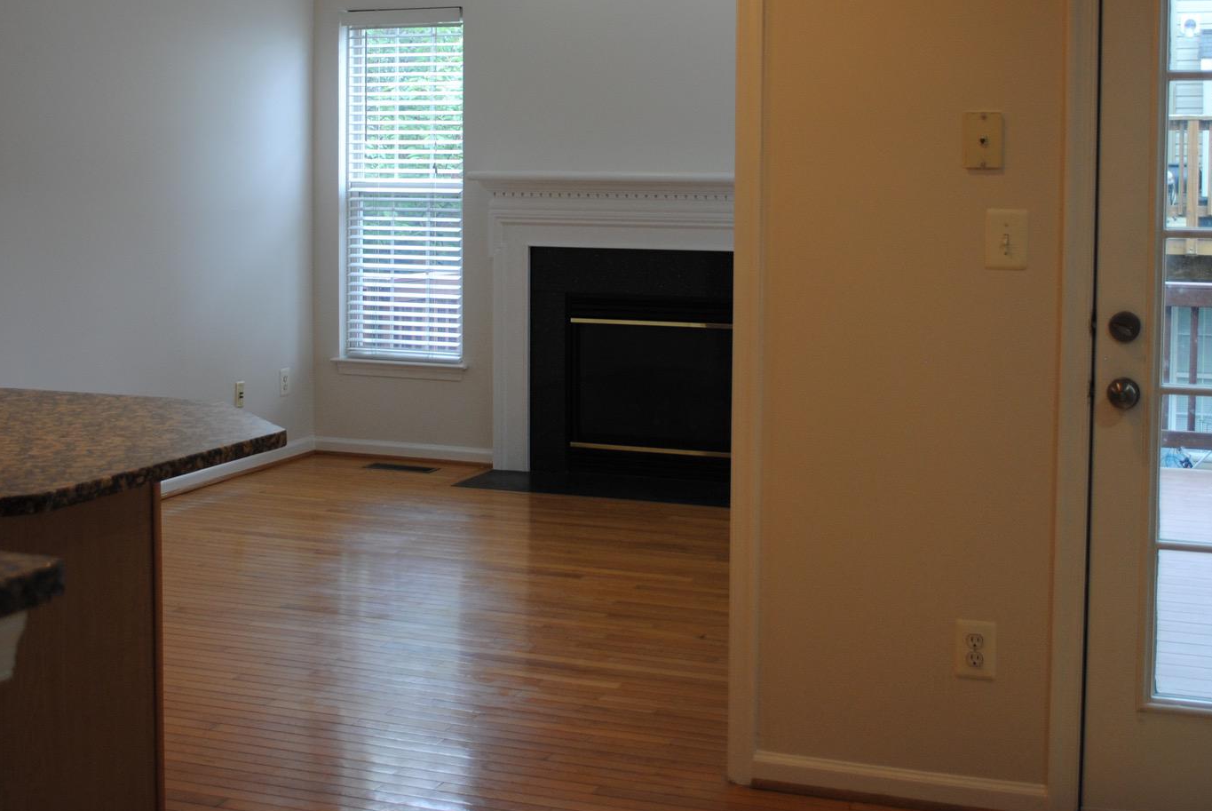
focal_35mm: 54
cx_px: 551
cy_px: 238
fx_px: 1820
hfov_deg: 36.8
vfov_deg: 24.9
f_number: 4
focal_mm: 24
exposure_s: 1/60
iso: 200
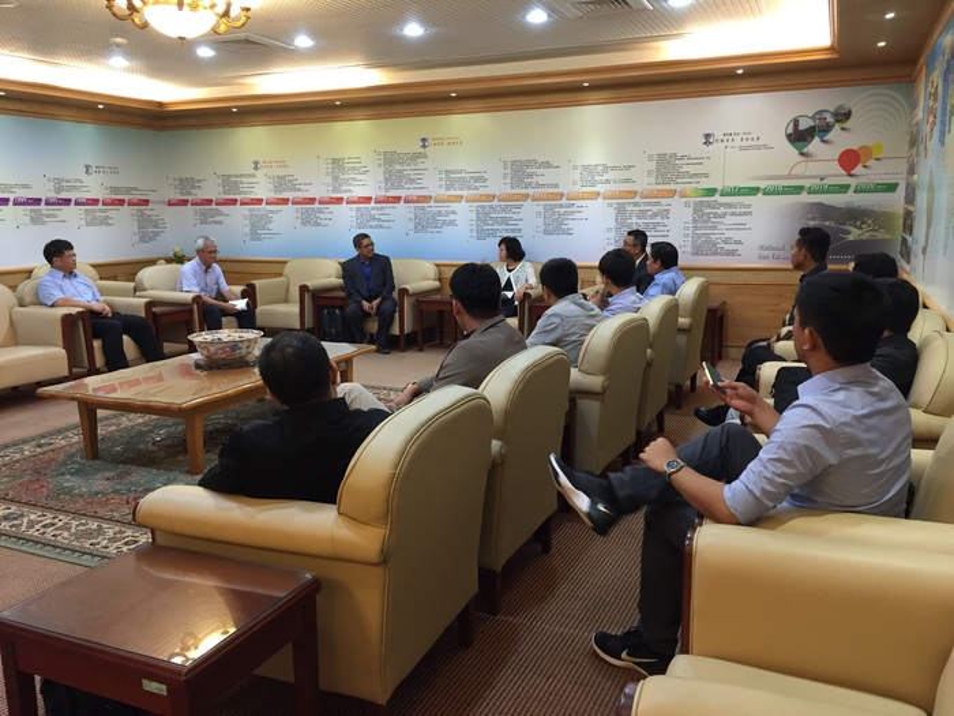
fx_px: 799
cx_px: 477
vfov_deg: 48.2
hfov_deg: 61.7
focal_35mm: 29
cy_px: 358
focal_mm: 4.15
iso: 125
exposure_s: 1/30
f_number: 2.2
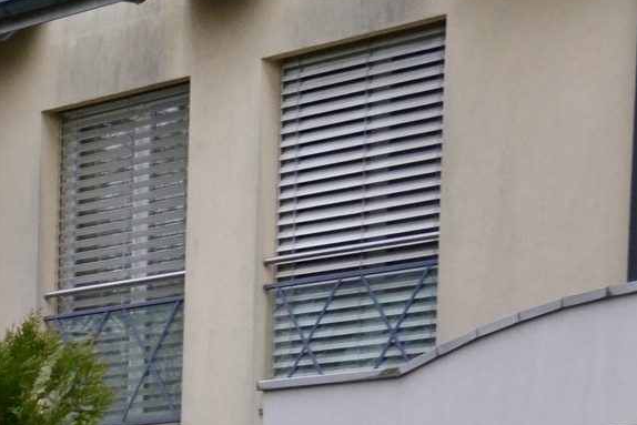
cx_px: -731
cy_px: 613
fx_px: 2960
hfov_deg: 10.9
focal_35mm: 167
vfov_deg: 8.1
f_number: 4
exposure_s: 1/320
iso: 400
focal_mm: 25
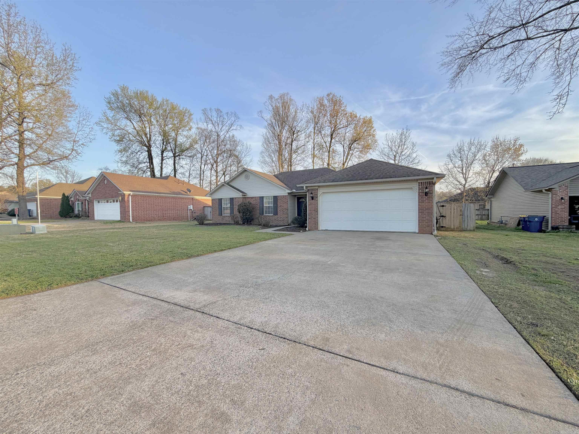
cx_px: 290
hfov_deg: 102.1
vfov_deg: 85.7
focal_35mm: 14
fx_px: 234
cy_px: 217
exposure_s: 1/502
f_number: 2.2
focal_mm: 2.22
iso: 50
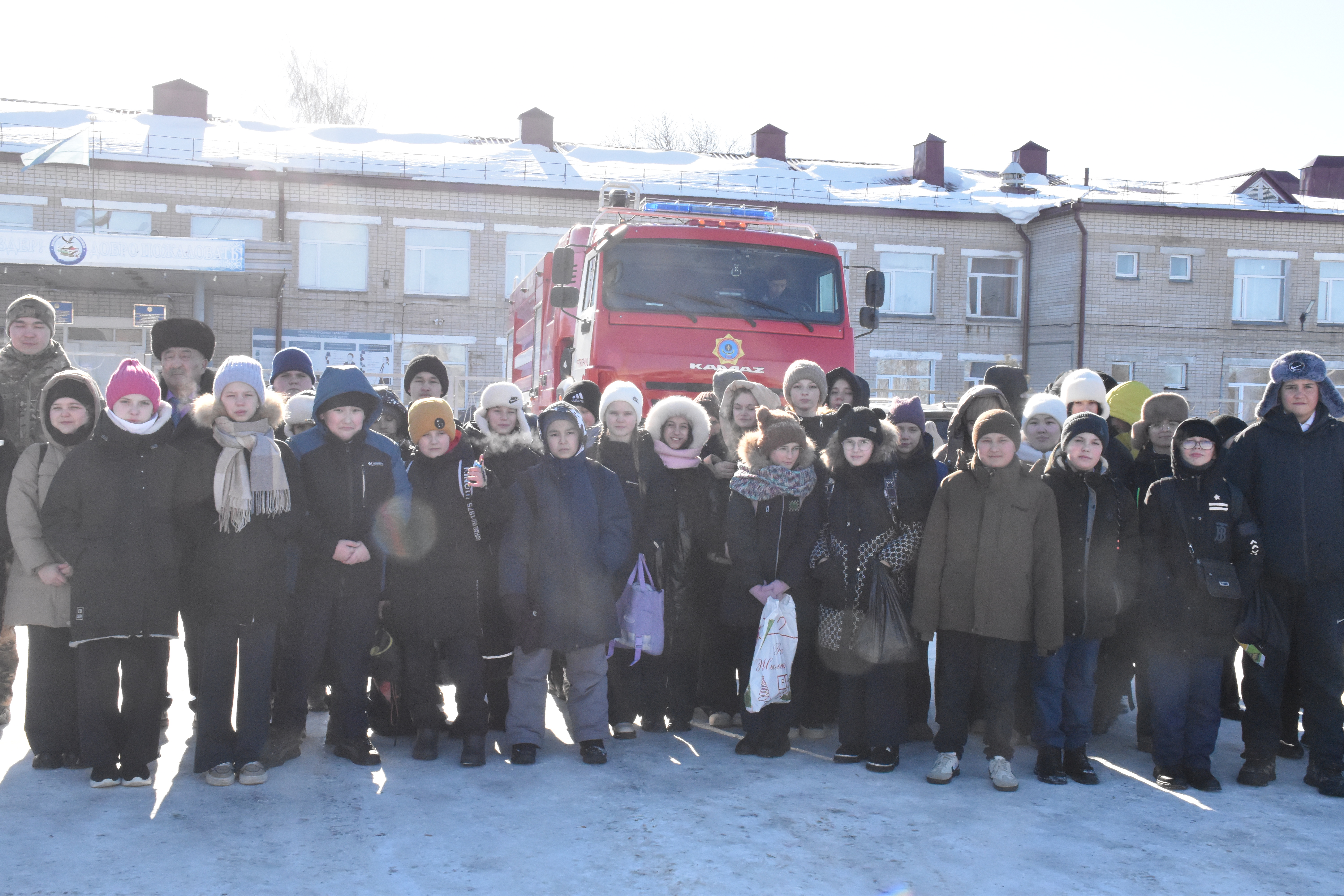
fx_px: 1512
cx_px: 672
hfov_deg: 47.9
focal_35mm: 40
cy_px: 448
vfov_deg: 33.0
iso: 3200
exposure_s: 1/1000
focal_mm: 27
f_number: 16
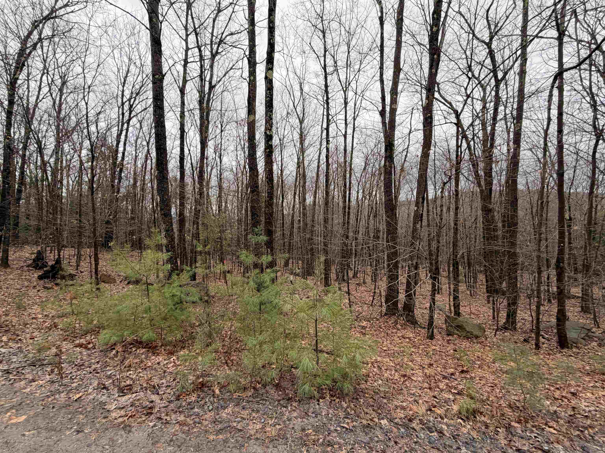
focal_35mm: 14
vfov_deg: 85.7
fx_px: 245
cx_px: 302
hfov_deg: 102.1
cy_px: 226
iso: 50
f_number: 2.2
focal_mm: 2.22
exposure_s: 1/502
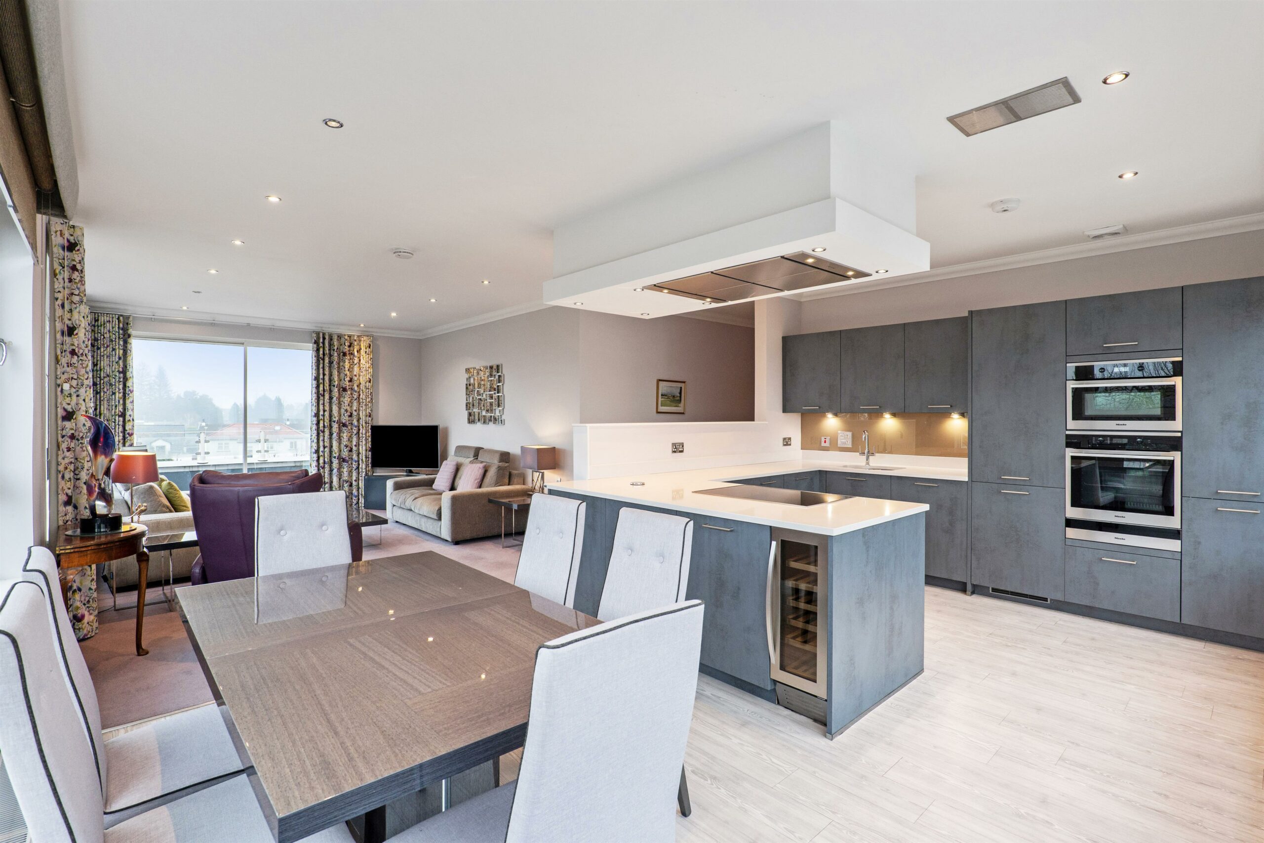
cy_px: 422
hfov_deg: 93.3
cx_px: 632
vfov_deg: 70.4
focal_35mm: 17
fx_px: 597
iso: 800
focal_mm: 16
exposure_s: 1/40
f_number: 8
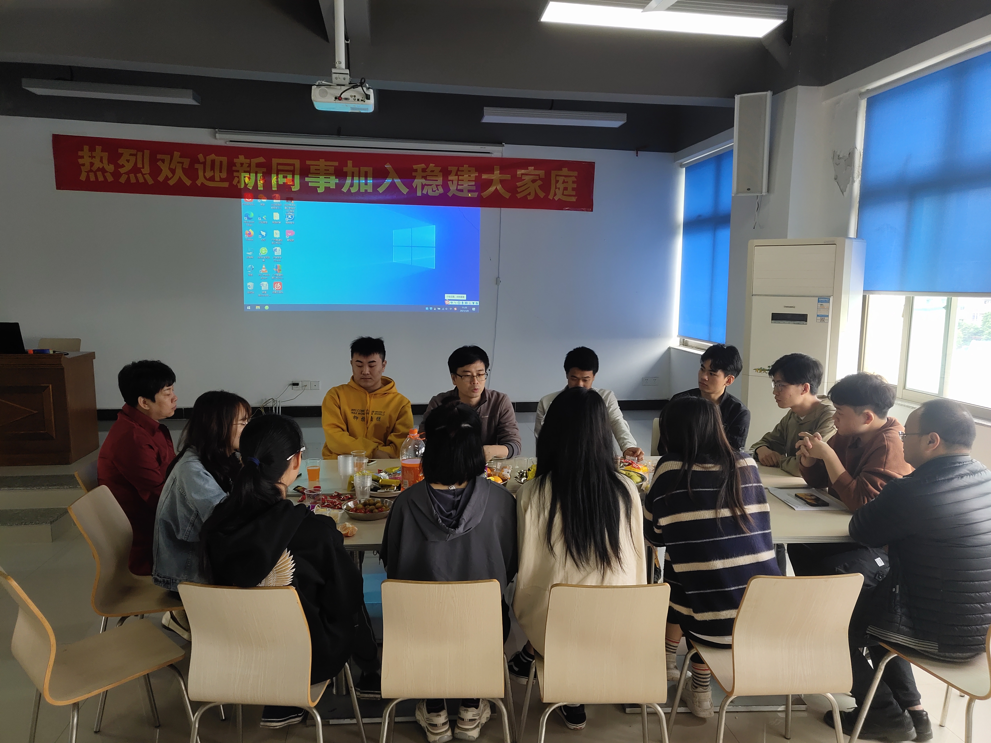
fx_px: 859
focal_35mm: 30
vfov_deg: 46.8
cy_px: 372
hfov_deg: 60.0
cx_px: 496
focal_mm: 4.35
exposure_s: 1/100
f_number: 1.8
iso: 179
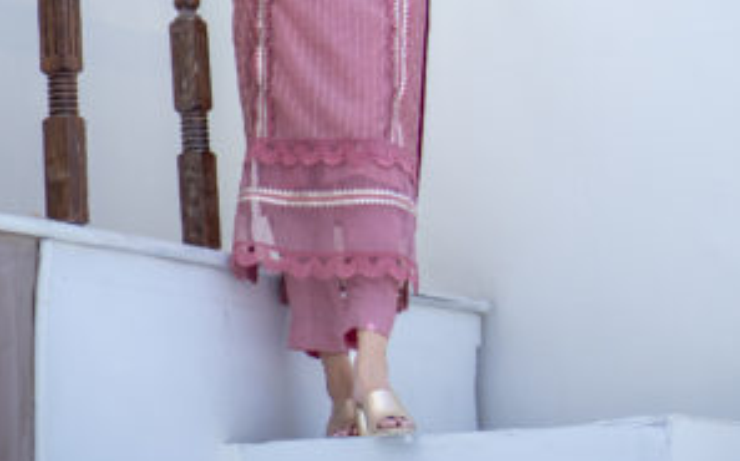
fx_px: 2337
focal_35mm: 116
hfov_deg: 18.0
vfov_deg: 11.1
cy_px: -20
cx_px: 369
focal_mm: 50
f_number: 1.8
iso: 100
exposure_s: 1/2500
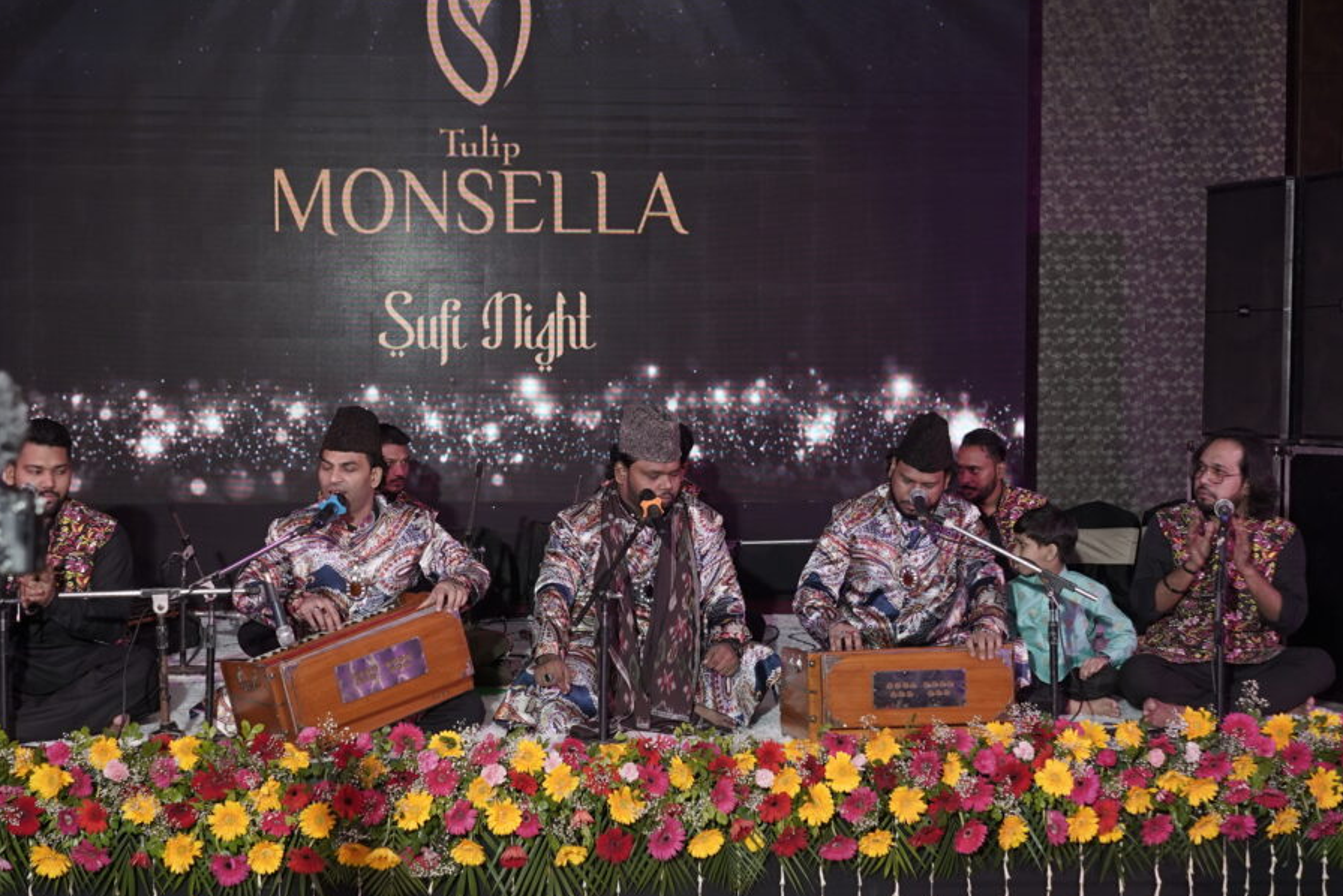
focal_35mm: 48
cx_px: 634
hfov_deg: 41.1
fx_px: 1791
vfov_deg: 28.1
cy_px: 483
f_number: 2.8
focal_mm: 28
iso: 640
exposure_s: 1/160
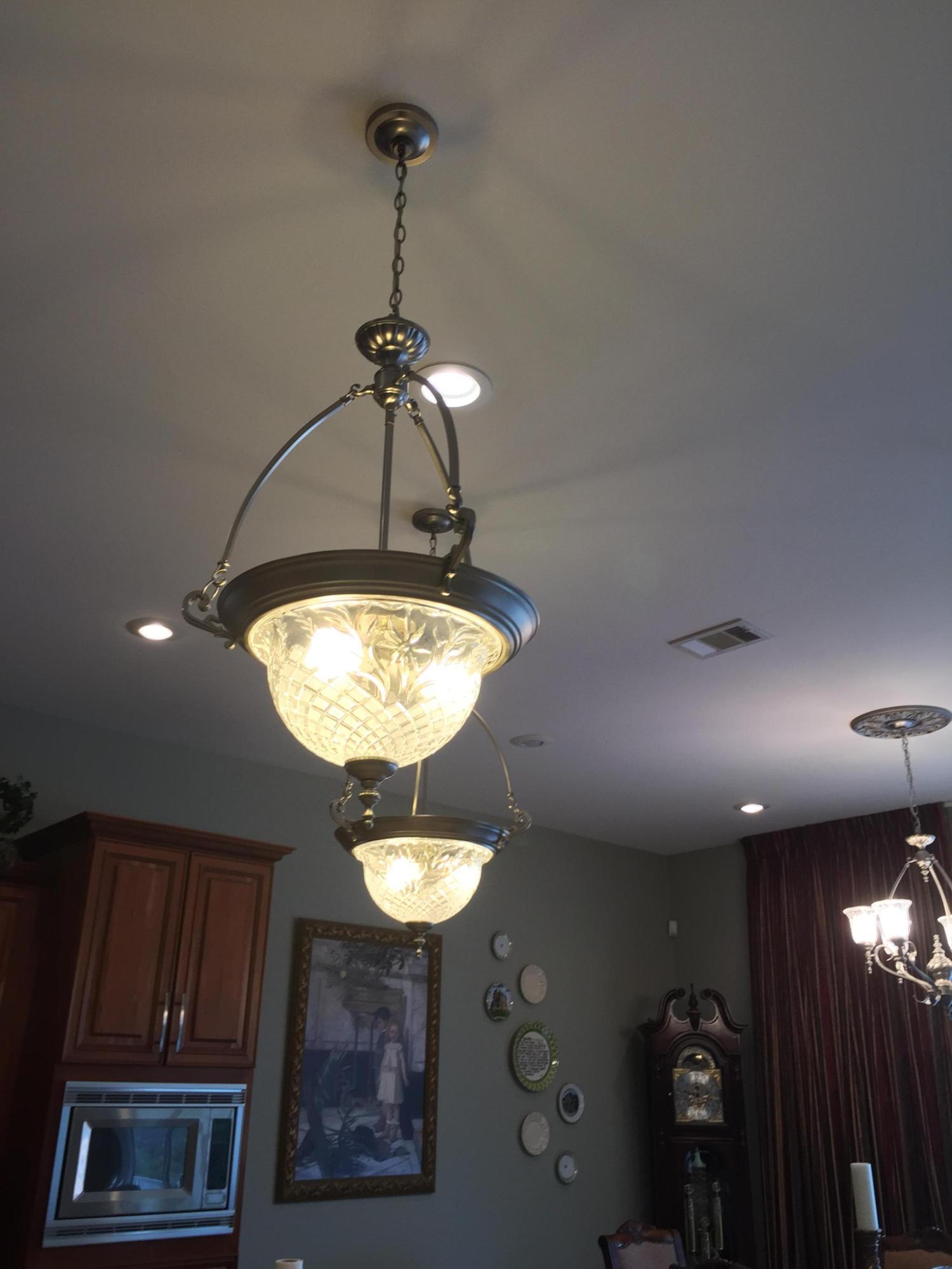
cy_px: 634
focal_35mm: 29
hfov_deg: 48.2
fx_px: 1063
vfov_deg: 61.7
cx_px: 476
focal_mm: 4.15
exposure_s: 1/60
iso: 40
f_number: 2.2
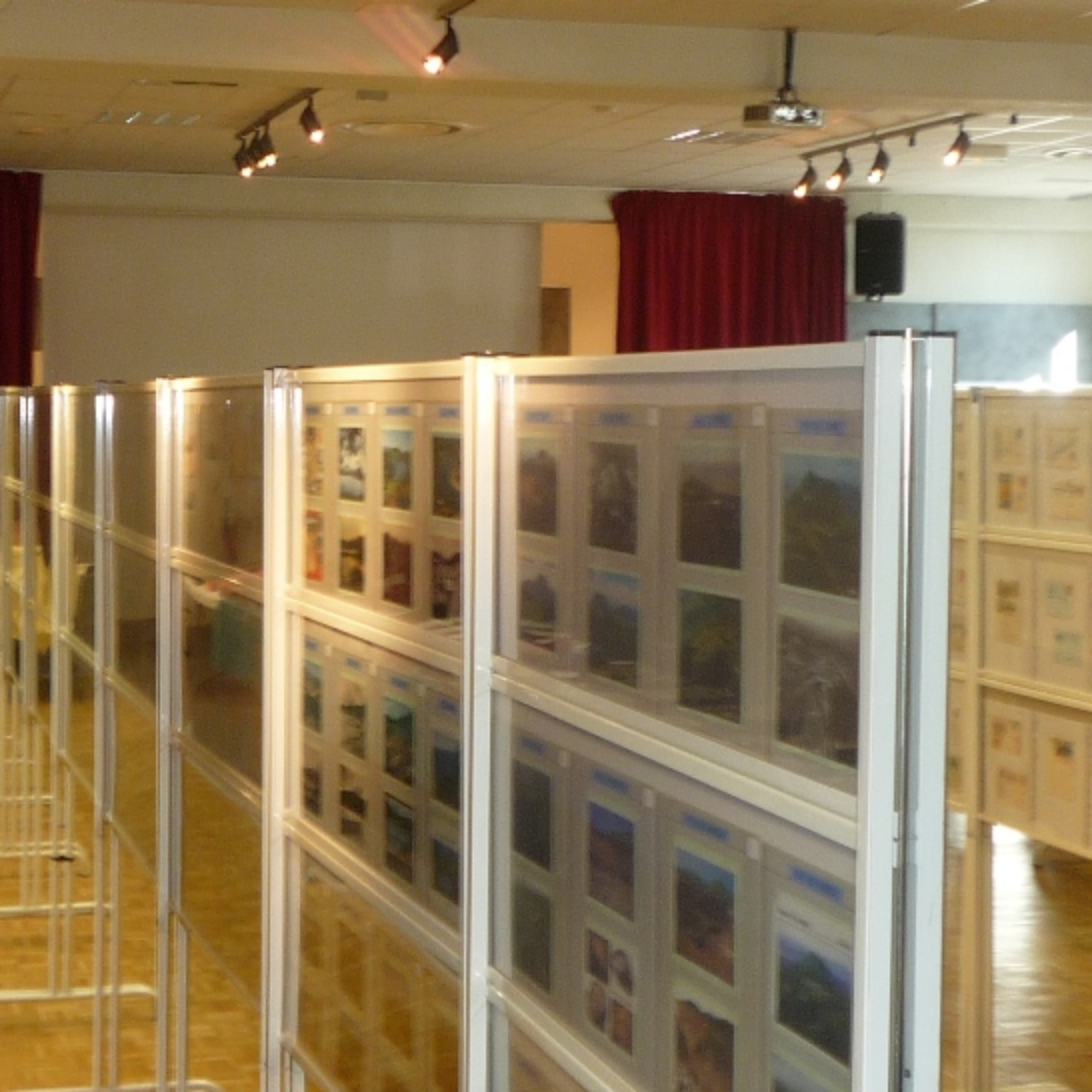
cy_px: 452
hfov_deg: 27.1
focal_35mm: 63
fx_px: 2248
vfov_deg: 27.3
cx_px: 324
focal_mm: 4.7
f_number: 2.9
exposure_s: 1/30
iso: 125
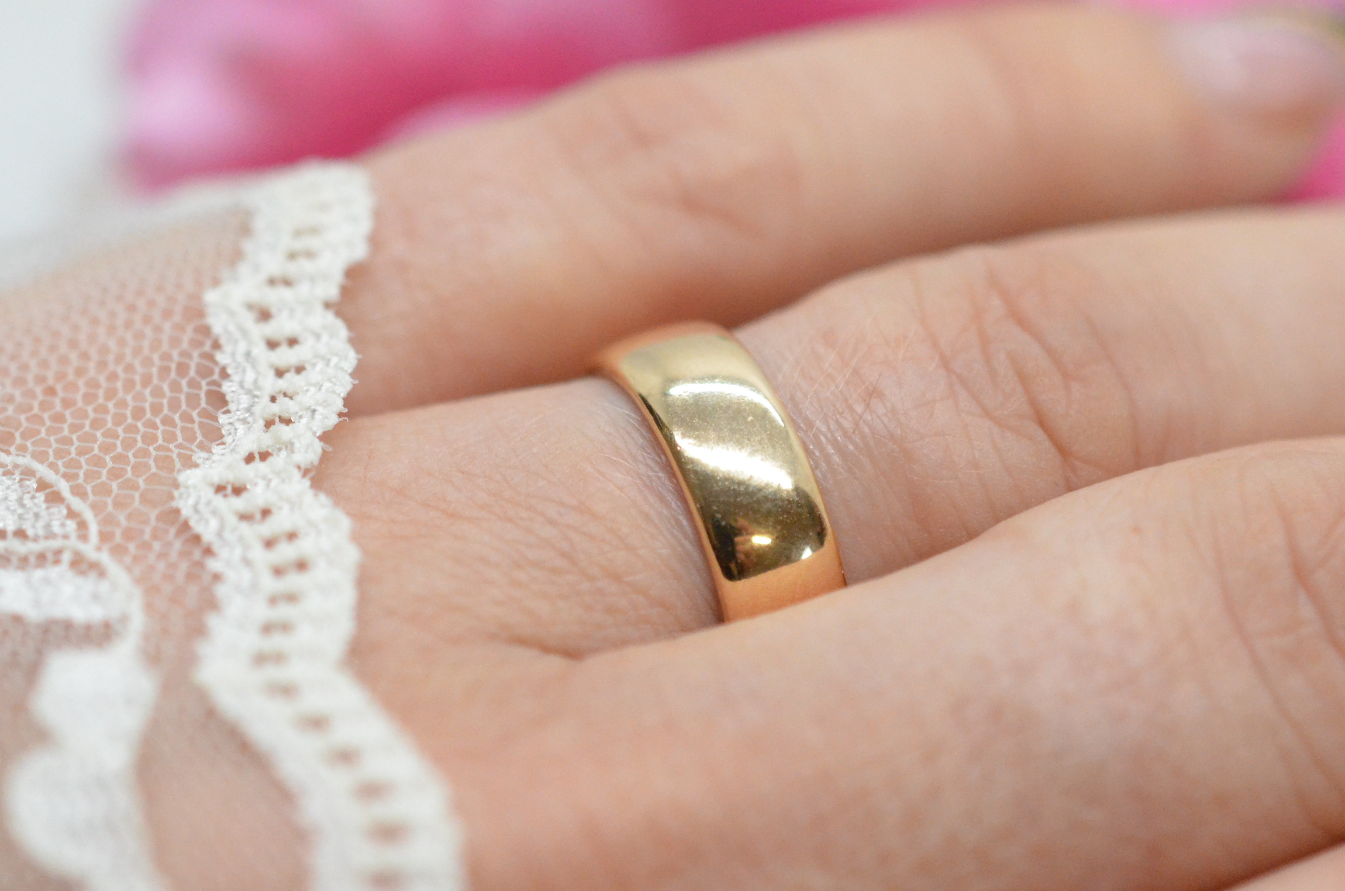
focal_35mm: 96
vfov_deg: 14.2
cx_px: 662
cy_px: 533
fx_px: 3579
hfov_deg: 21.3
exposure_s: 1/2000
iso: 3200
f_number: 4
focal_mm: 40
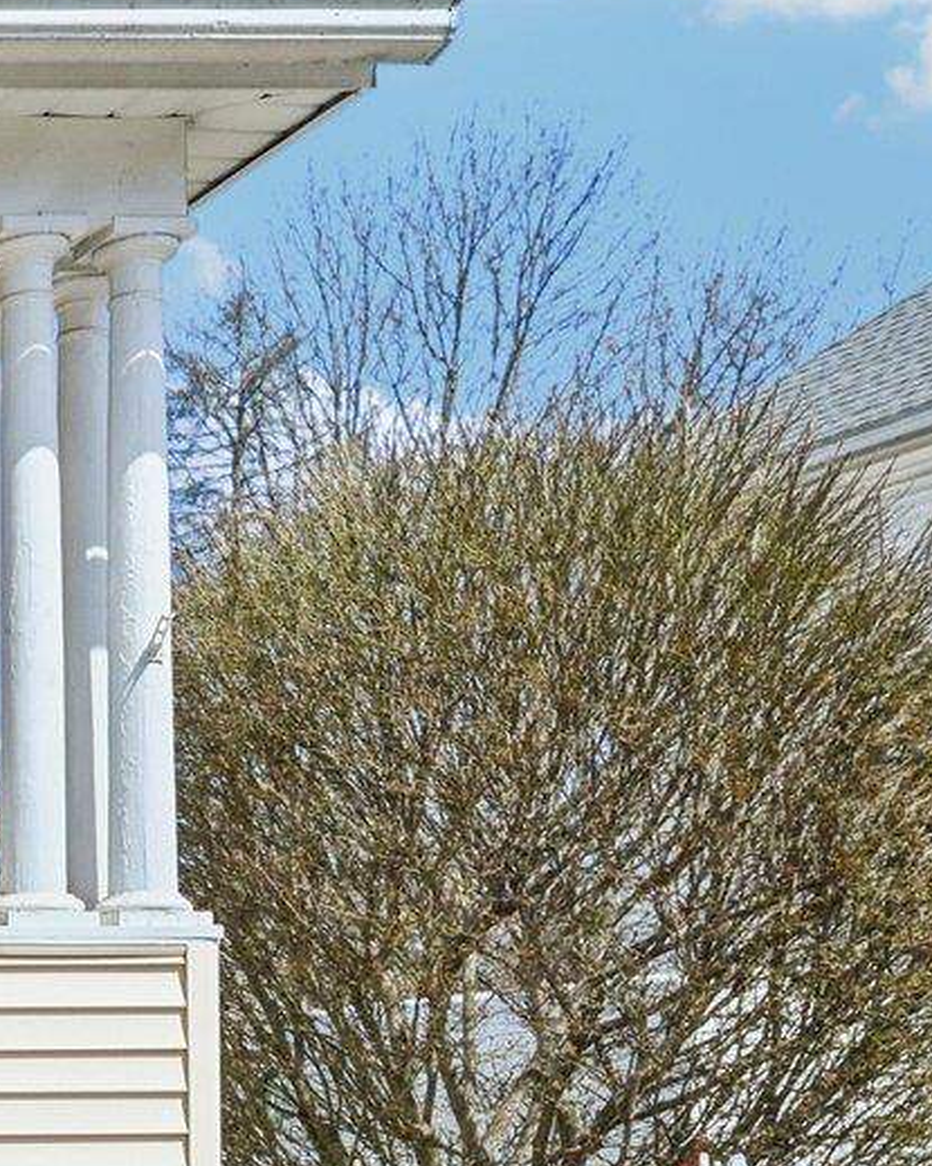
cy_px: 1030
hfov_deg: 17.5
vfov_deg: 28.9
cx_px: -916
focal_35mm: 63
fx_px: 2173
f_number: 8
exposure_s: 1/1250
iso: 400
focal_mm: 17
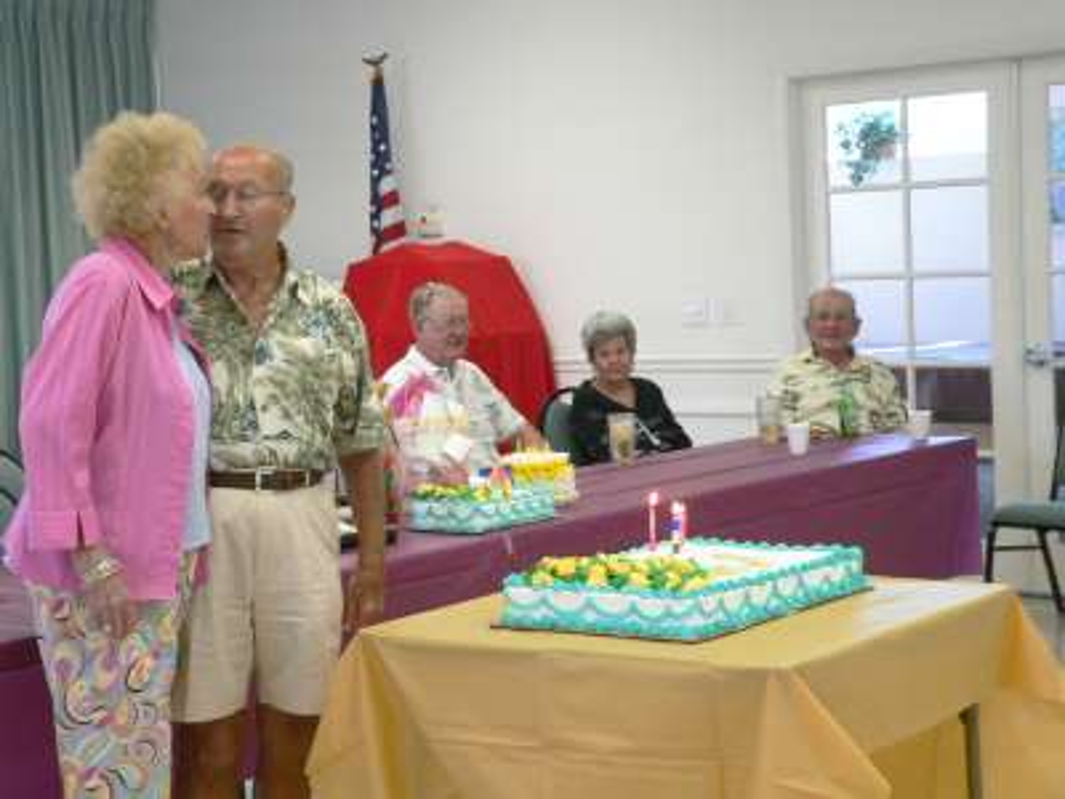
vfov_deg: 21.9
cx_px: 532
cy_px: 400
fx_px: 2061
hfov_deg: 29.0
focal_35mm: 67
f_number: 2.8
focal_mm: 11.1
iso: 200
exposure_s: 1/50
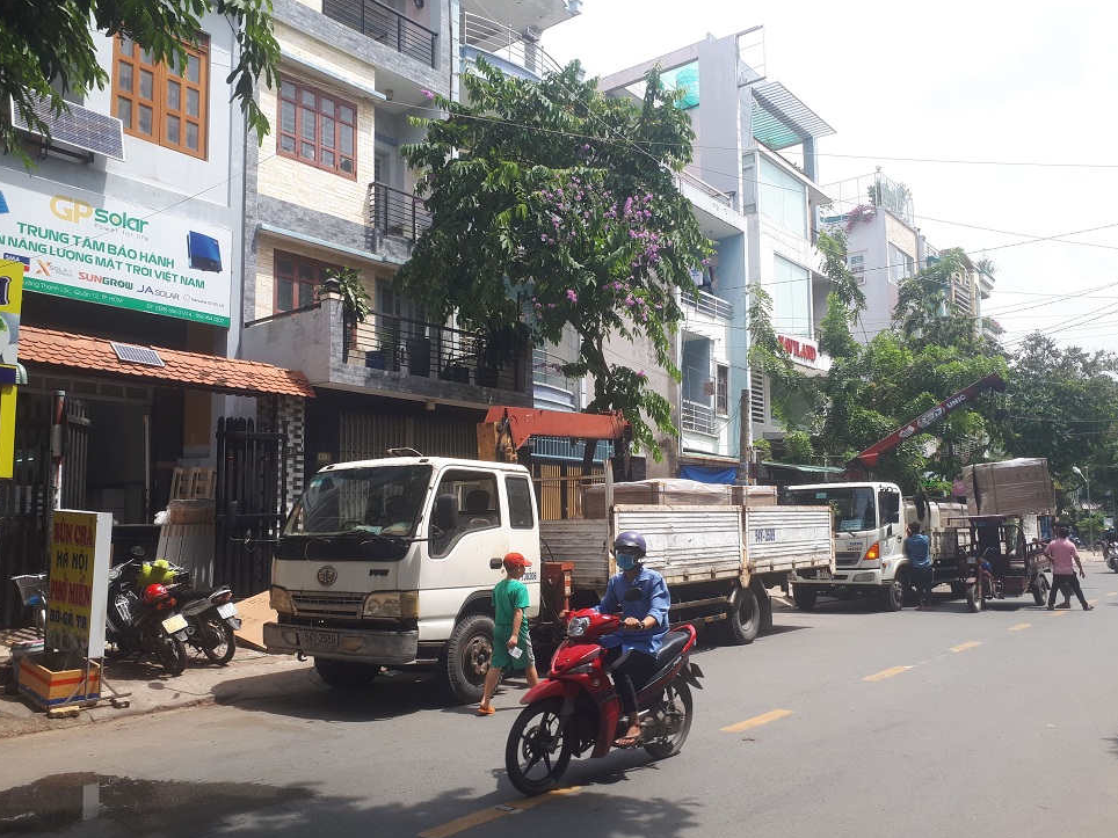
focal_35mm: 28
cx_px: 565
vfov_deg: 49.7
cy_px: 432
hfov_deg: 63.4
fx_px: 904
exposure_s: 1/775
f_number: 1.9
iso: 40
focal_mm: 3.6
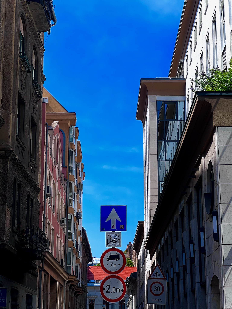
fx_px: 688
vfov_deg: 25.3
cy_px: 154
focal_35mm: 77
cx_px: 116
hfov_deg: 19.1
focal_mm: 9
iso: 32
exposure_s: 1/539
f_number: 2.8
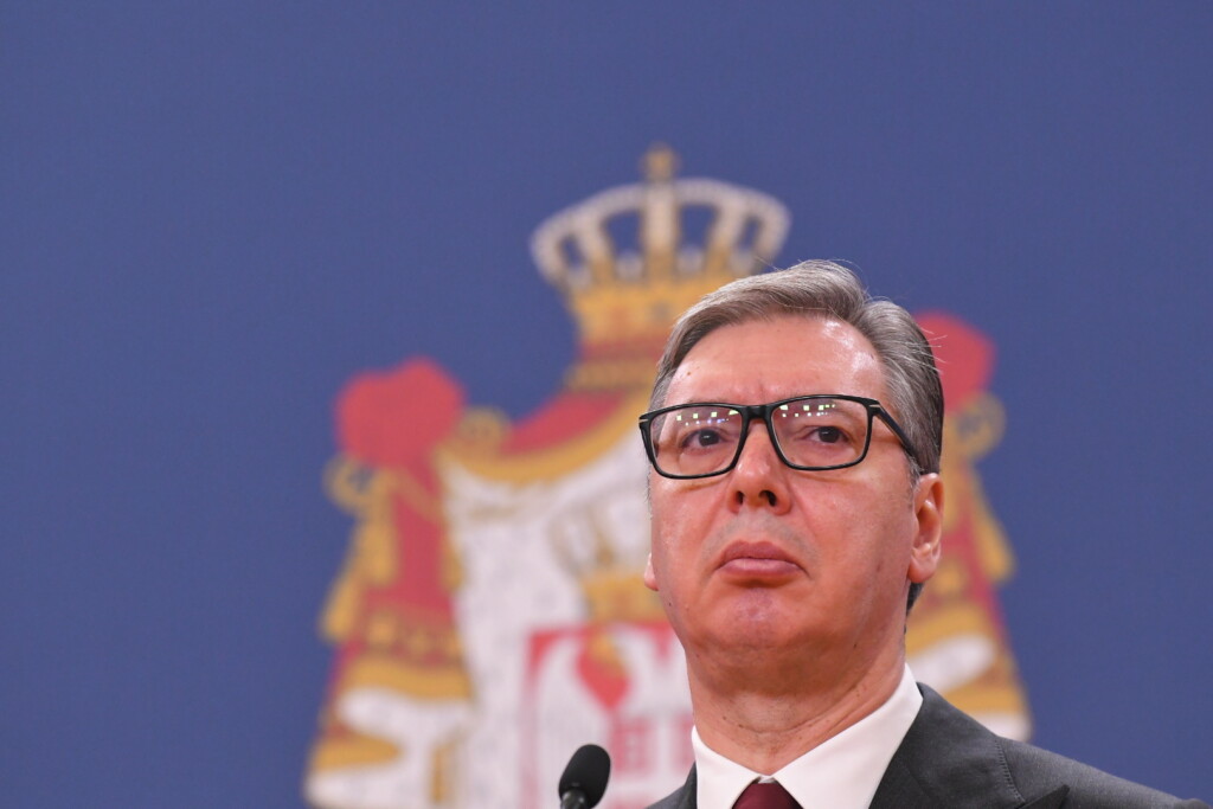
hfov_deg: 6.9
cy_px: 404
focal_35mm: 300
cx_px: 606
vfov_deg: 4.6
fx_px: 10109
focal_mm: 200
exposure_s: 1/400
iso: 3200
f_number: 4
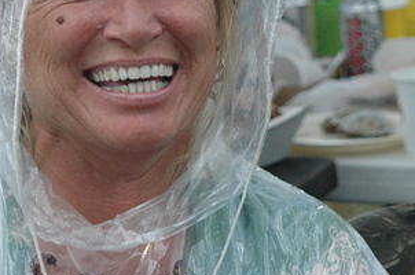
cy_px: 101
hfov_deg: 7.9
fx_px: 3002
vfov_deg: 5.2
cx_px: 393
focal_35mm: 261
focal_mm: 82
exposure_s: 1/160
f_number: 6.3
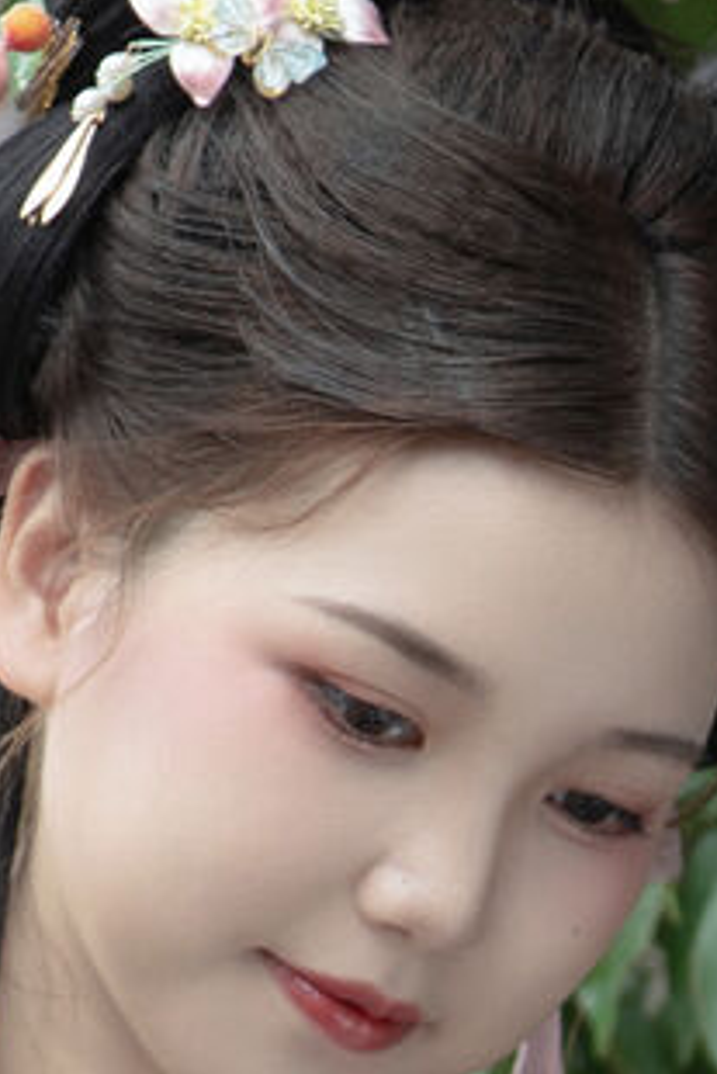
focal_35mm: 1154
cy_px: 1701
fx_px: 34435
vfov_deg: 1.8
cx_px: 845
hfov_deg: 1.2
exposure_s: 1/160
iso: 160
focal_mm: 200
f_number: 2.8
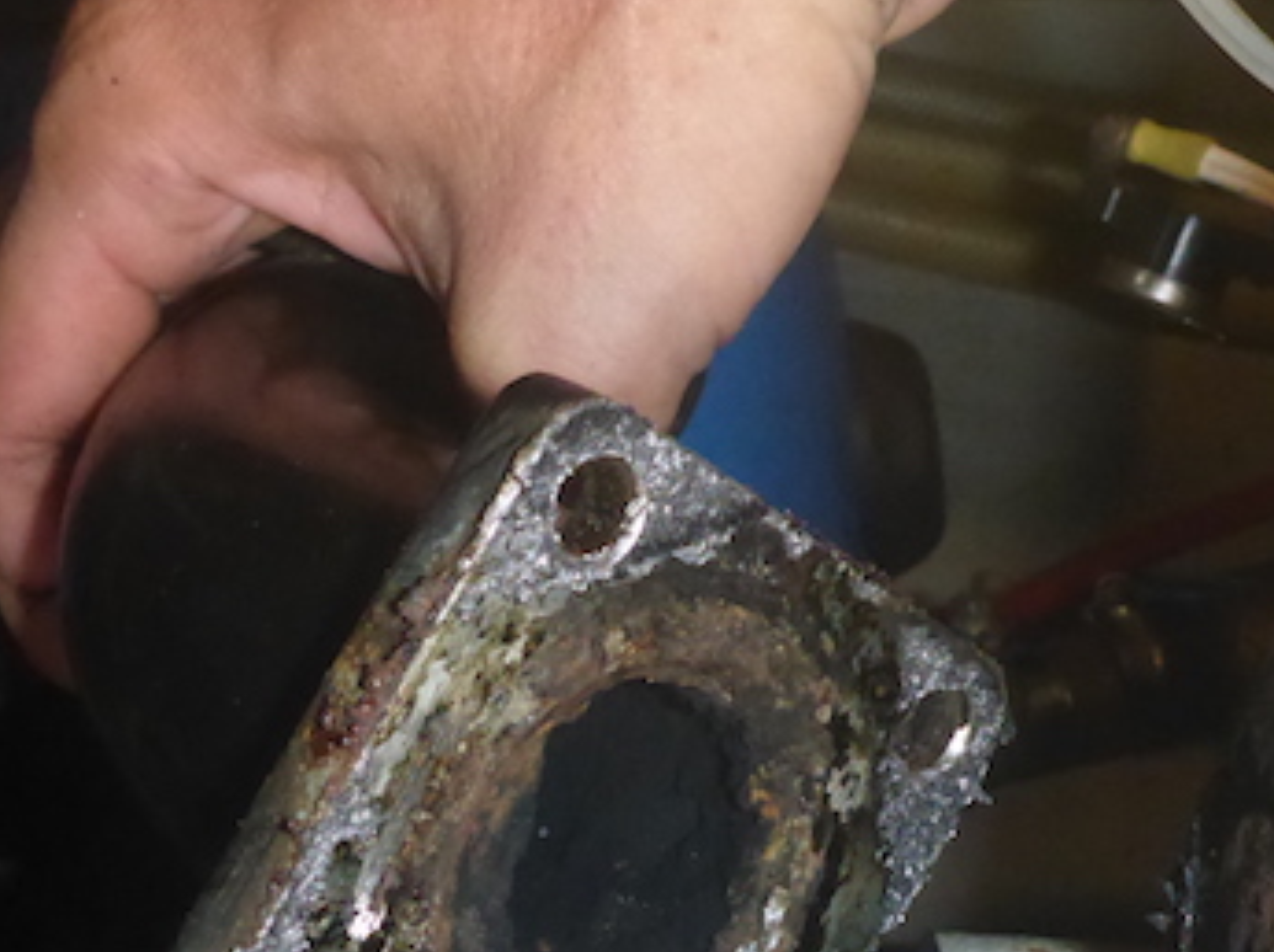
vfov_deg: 22.5
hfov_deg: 29.8
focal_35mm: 65
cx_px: 676
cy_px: 465
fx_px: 2390
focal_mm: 4.9
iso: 800
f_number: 3.3
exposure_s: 1/60
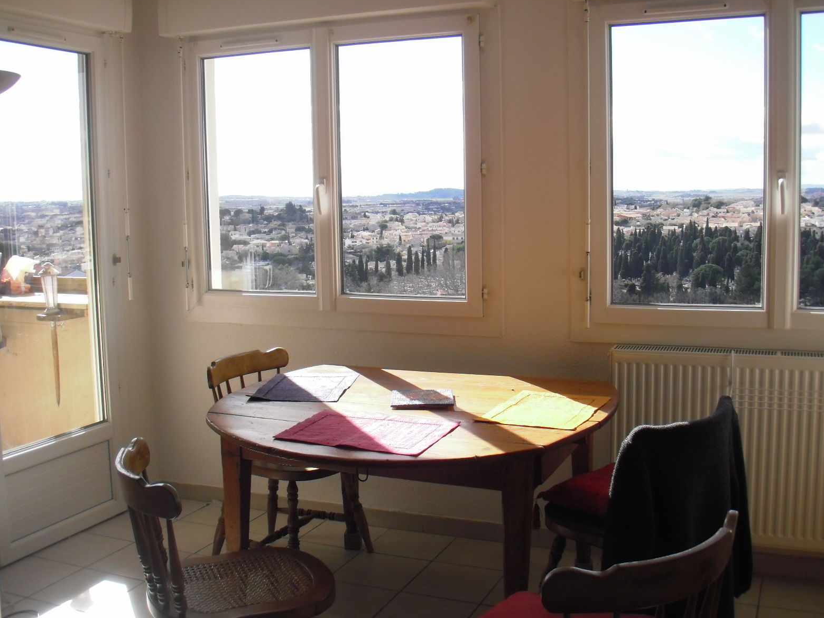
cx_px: 405
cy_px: 309
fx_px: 928
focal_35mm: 39
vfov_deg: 36.8
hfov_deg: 47.9
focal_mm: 6.7
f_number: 4.5
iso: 100
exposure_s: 1/250
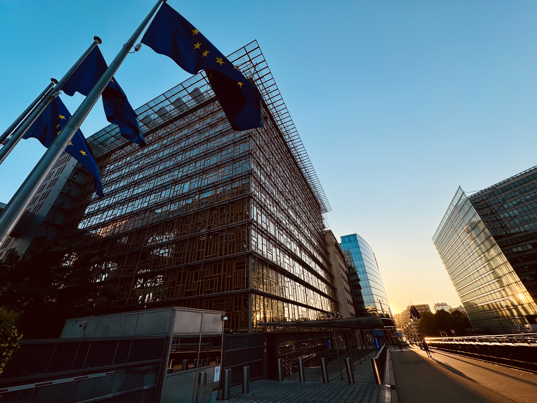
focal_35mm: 14
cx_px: 268
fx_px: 217
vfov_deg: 85.7
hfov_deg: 102.1
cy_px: 202
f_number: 2.2
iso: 40
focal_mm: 2.22
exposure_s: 1/340
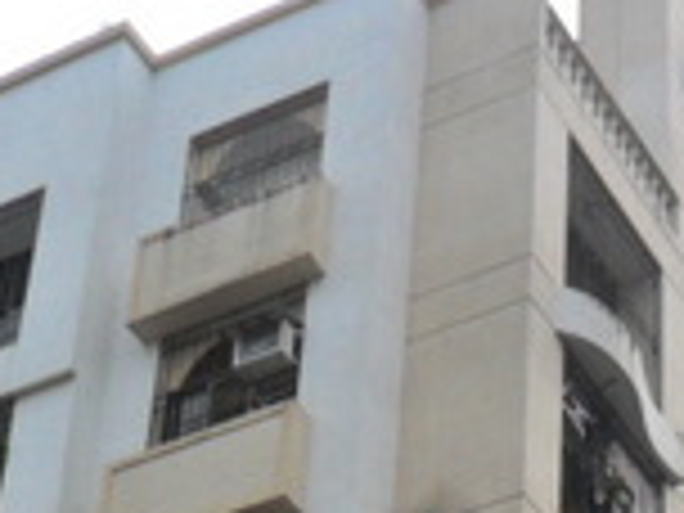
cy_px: 900
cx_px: 598
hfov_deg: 17.1
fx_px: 2253
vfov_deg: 12.0
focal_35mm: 114
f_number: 3.5
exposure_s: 1/60
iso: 100
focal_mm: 4.9
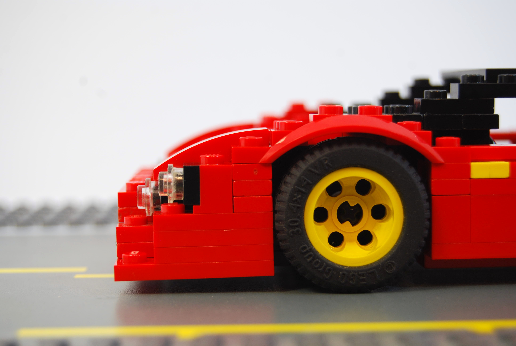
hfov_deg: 24.6
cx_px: 258
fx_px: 1184
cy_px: 173
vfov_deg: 16.6
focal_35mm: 82
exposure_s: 1/60
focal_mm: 55
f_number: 6.3
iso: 200
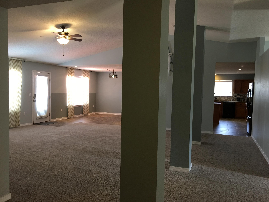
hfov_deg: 61.7
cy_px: 101
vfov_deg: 48.2
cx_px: 134
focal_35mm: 29
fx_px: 225
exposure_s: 1/15
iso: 40
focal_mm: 4.15
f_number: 2.2
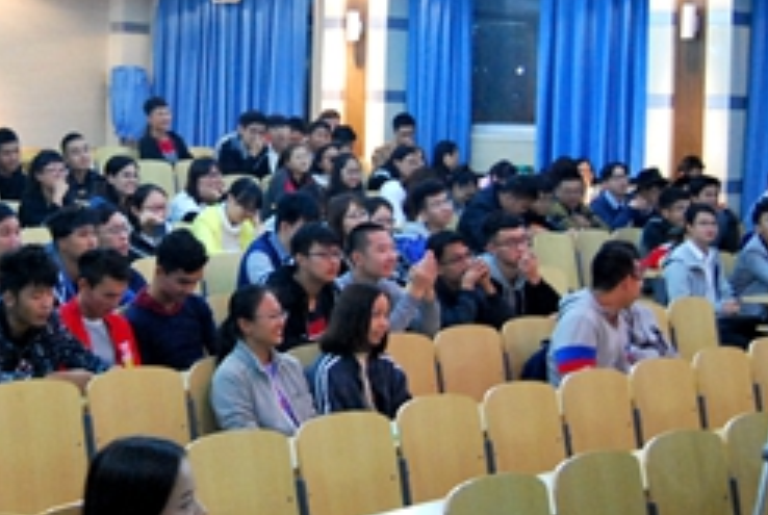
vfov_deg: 15.9
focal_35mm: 86
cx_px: 197
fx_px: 1838
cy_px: 169
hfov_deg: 23.4
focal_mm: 22
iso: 1600
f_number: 3.8
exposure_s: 1/30
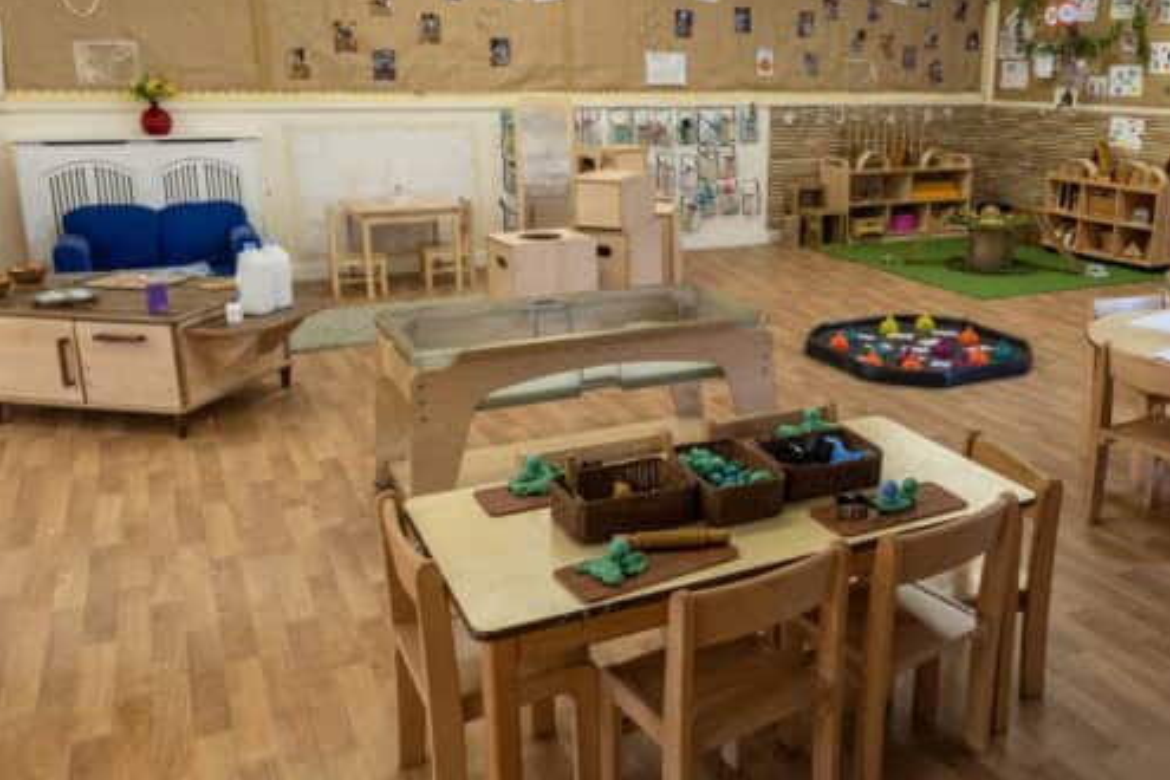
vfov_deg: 42.2
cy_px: 342
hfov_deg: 58.7
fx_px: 1007
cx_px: 792
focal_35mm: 31
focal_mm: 10
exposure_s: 1/50
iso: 500
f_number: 5
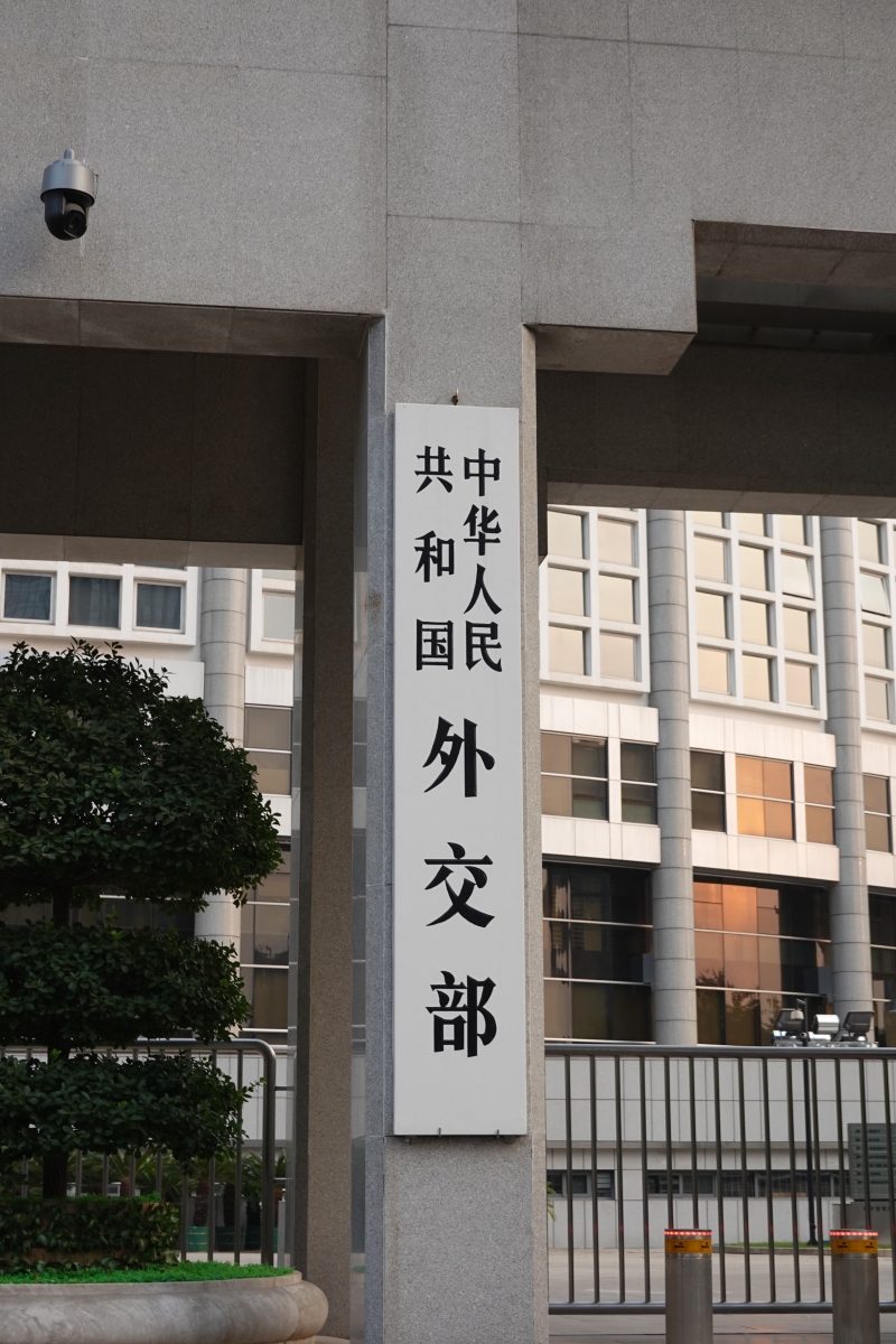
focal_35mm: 62
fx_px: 2314
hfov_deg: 21.9
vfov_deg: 32.4
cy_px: 672
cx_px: 448
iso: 125
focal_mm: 22.92
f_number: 4
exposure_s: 1/100
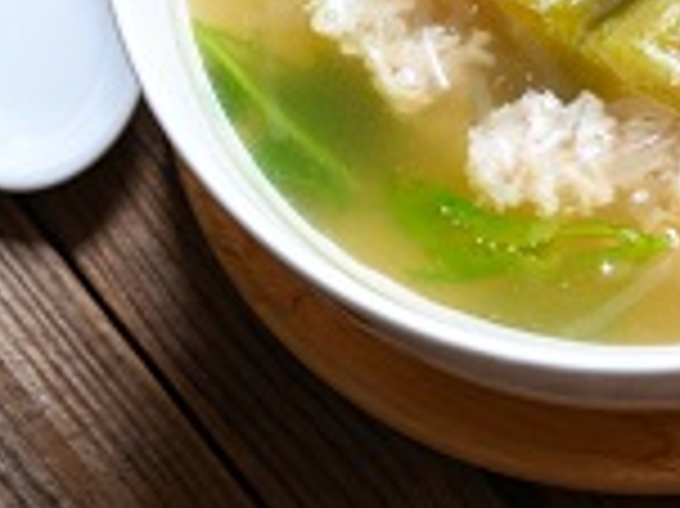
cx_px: 603
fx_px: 5241
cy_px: -72
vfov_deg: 5.5
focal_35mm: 267
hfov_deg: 7.4
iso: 500
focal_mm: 105
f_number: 8
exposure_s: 1/200
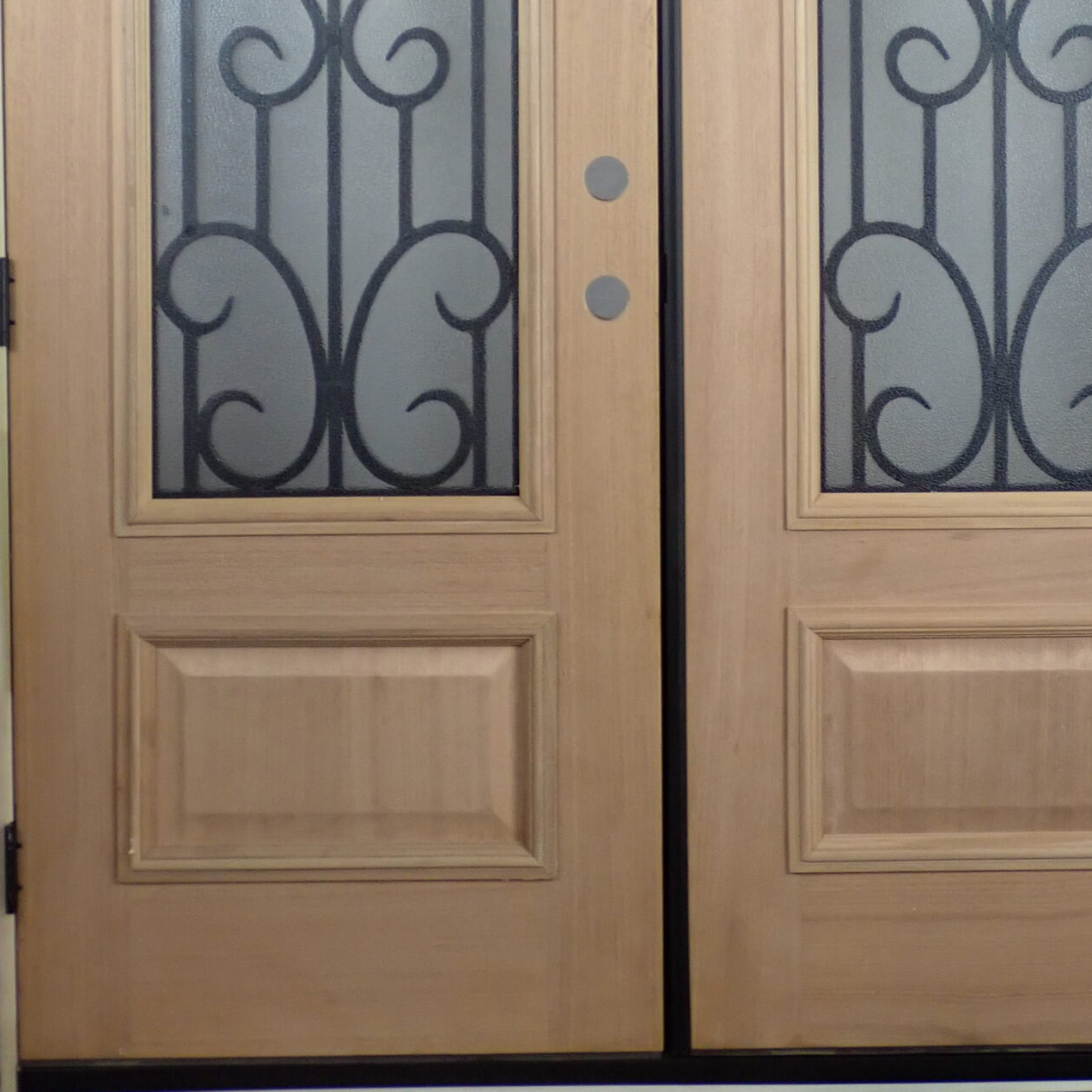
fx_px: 2605
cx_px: 718
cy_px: 56
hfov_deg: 23.6
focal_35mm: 73
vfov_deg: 22.9
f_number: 2.8
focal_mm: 7.31
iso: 200
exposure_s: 1/40
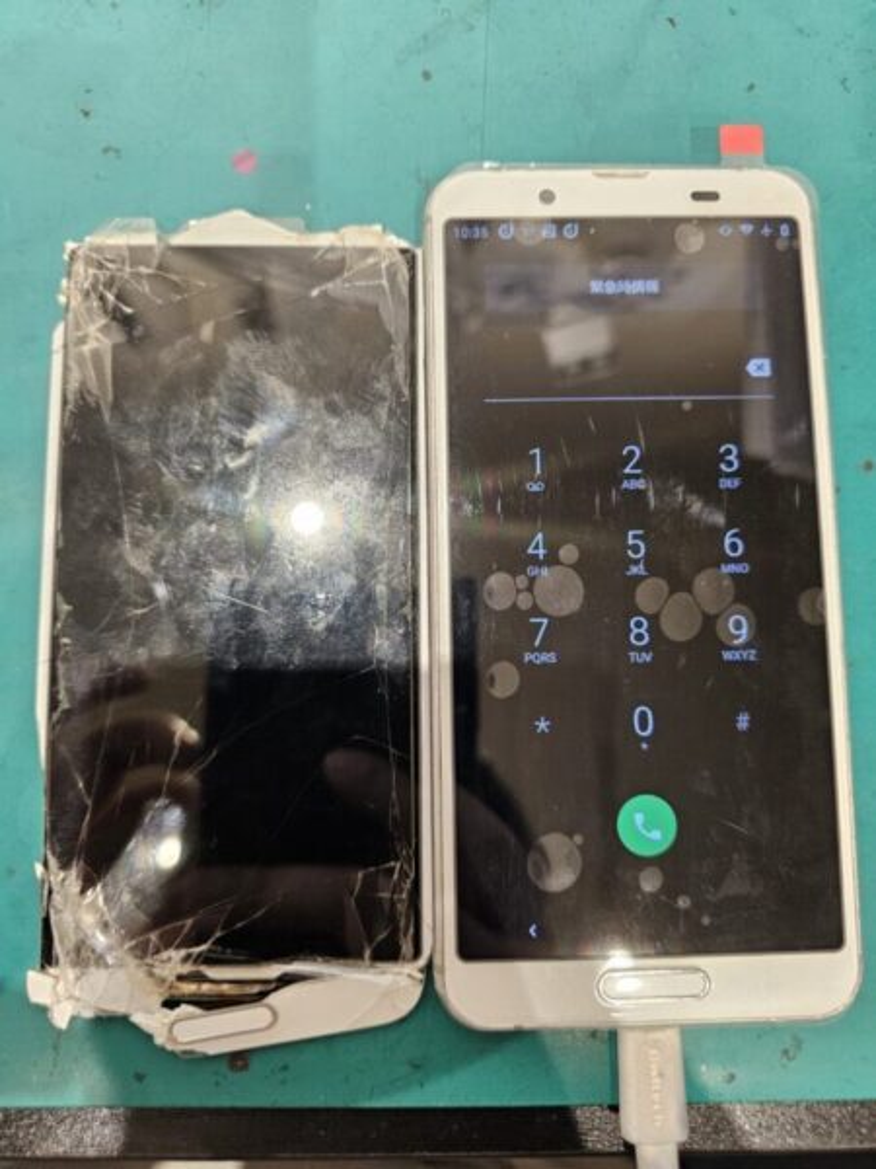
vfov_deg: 73.9
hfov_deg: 58.9
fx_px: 776
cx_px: 438
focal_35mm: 23
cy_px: 584
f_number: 1.7
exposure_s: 1/190
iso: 250
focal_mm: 6.3
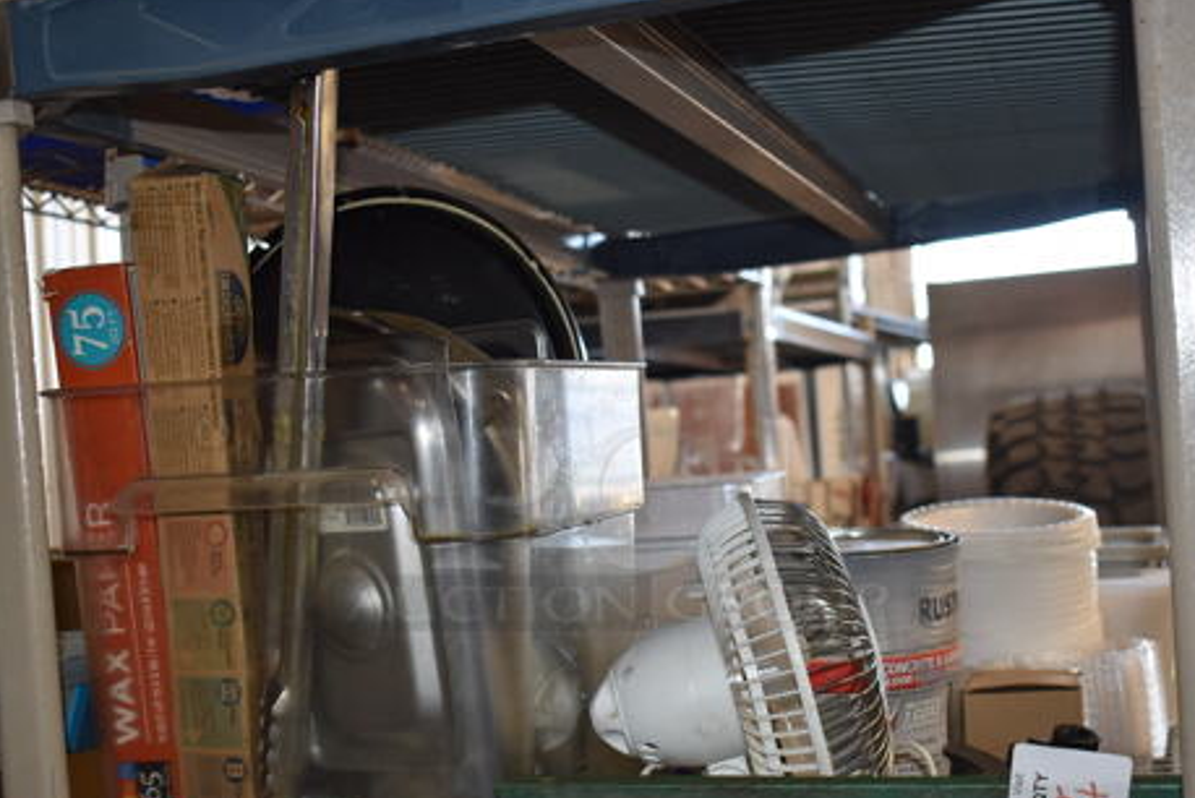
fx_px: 1860
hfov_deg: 35.6
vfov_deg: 24.2
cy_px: 493
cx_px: 621
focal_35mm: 56
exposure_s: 1/160
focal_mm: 28
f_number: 4.2
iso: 640
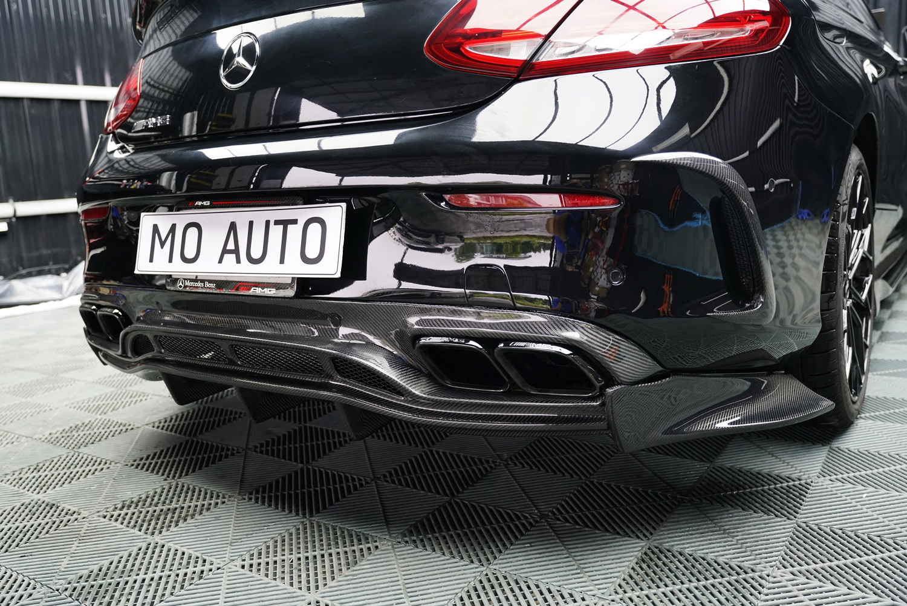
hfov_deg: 60.3
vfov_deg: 42.4
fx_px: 781
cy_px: 303
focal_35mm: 31
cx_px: 454
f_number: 4
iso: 1600
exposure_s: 1/160
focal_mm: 31
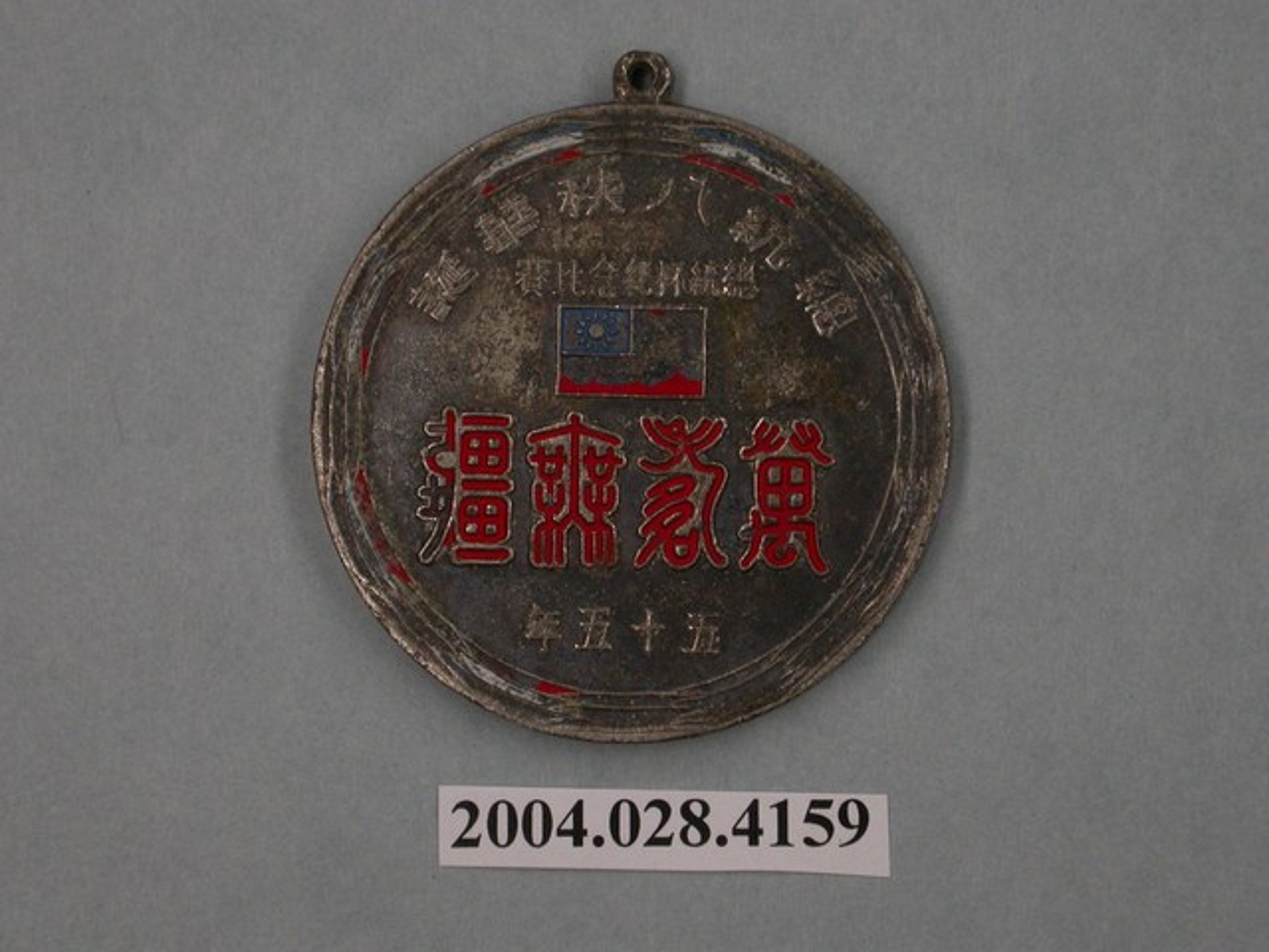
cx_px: 634
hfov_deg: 12.8
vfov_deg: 9.6
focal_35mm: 154
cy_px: 476
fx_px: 5646
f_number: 5.8
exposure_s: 1/30
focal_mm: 32
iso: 100
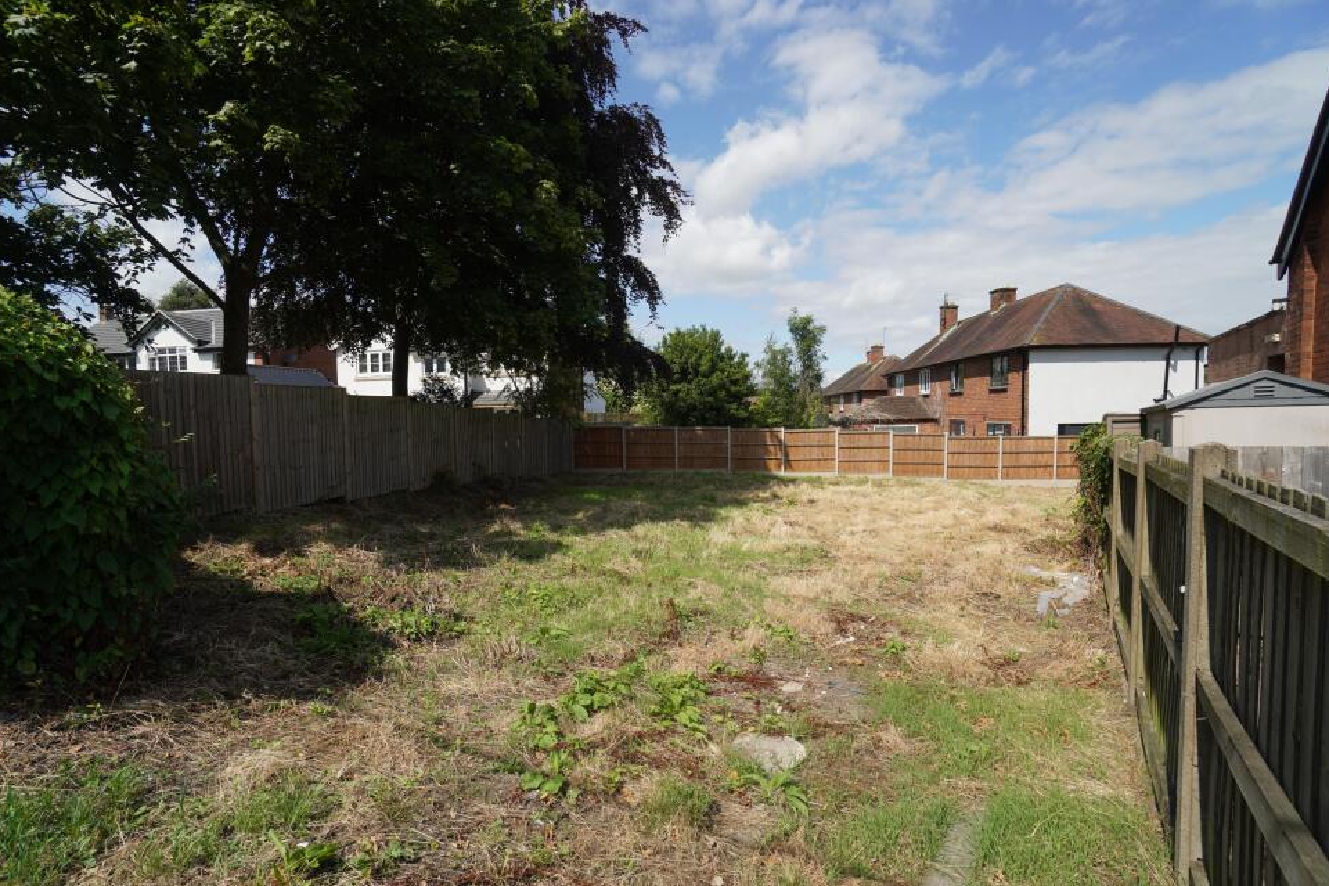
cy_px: 451
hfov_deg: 96.7
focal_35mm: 16
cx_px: 649
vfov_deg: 73.7
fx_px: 591
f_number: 5.6
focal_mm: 10
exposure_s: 1/500
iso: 100
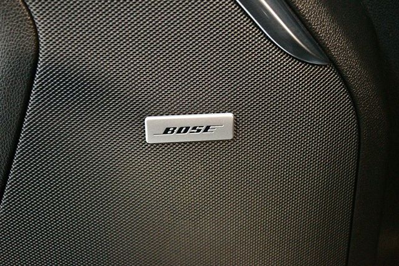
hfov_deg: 36.9
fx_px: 598
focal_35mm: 54
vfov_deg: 25.0
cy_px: 133
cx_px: 200
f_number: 5
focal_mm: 36
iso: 12800
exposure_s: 1/60
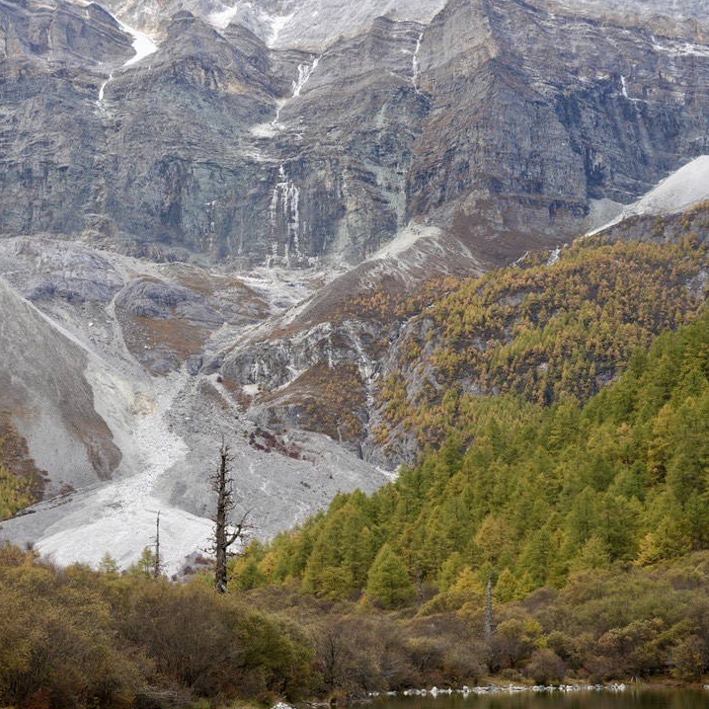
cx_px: 353
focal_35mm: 90
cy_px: 438
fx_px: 2086
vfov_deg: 19.3
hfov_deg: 19.3
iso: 80
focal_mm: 70
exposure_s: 1/80
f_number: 4.5
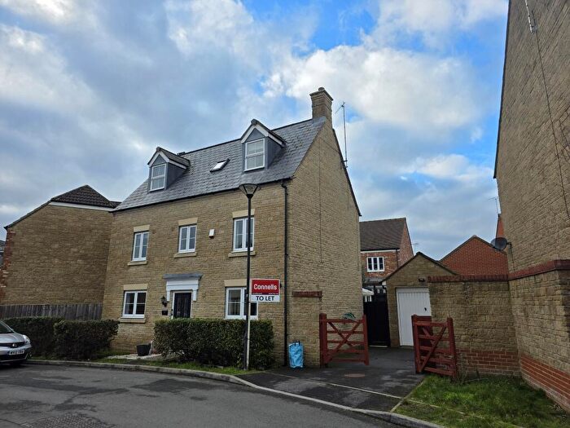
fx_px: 379
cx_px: 285
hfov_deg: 73.9
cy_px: 214
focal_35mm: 23
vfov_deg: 58.9
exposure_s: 1/2686
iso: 80
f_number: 1.7
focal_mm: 6.3
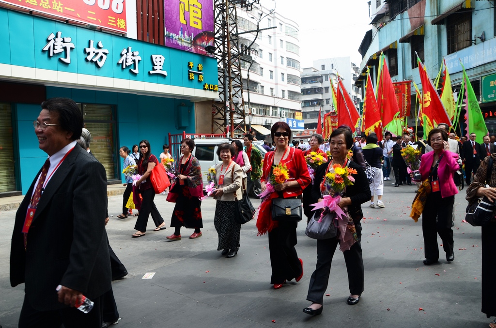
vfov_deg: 47.7
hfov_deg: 67.5
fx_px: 371
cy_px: 164
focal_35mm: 27
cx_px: 248
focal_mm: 18
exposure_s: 1/160
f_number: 7.1
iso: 200
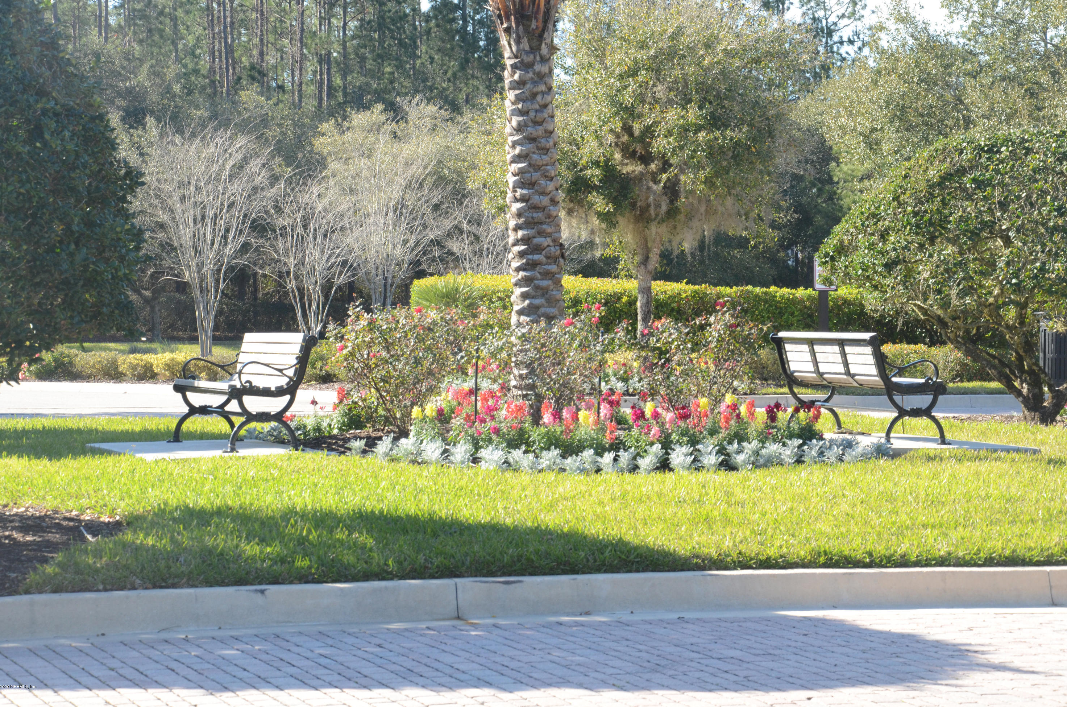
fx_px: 3165
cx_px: 537
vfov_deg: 12.7
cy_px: 349
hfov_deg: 19.1
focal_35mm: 107
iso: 640
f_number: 10
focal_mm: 70
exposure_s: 1/250
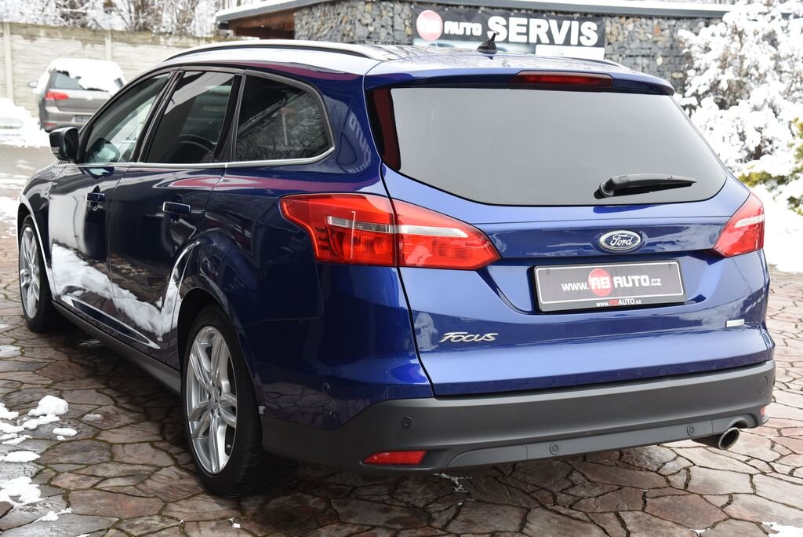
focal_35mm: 50
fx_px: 1116
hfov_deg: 39.6
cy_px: 268
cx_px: 402
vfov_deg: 27.0
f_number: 7.1
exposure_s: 1/200
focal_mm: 50
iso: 500
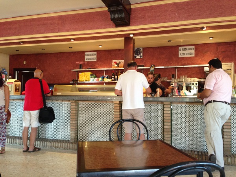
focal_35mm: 33
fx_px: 225
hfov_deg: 55.4
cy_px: 88
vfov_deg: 42.9
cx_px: 118
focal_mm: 4.13
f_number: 2.4
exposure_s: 1/20
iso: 125
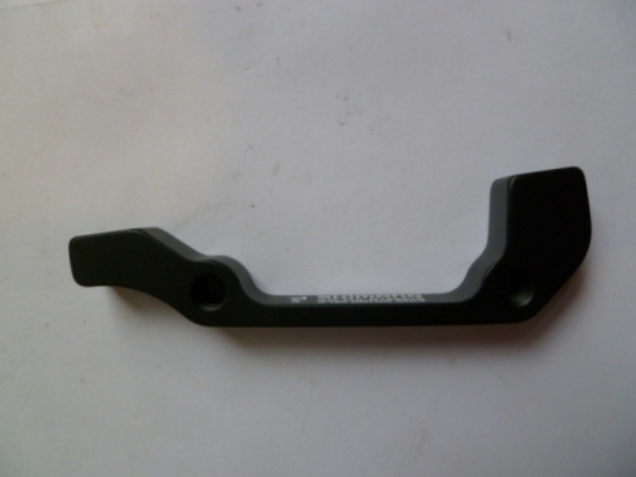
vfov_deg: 49.7
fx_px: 514
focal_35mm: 28
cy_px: 238
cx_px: 318
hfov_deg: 63.4
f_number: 3.3
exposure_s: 1/80
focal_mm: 5
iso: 200
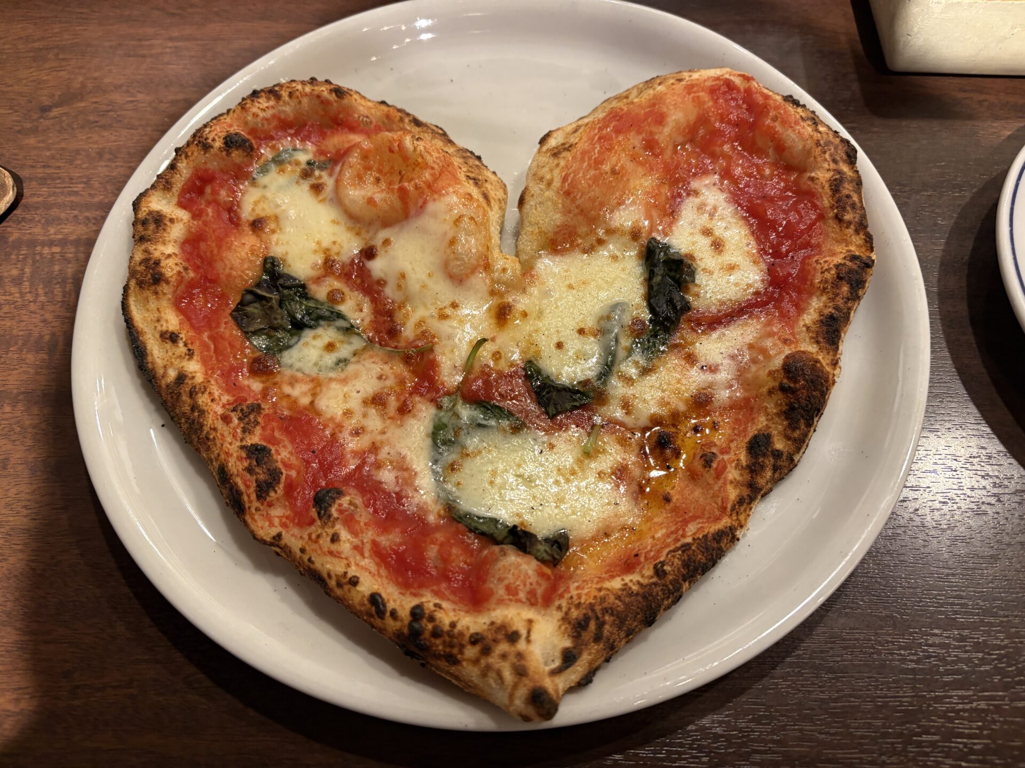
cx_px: 512
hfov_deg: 67.3
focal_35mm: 26
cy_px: 384
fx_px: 770
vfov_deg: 53.1
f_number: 1.6
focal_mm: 5.96
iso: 160
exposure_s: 1/50
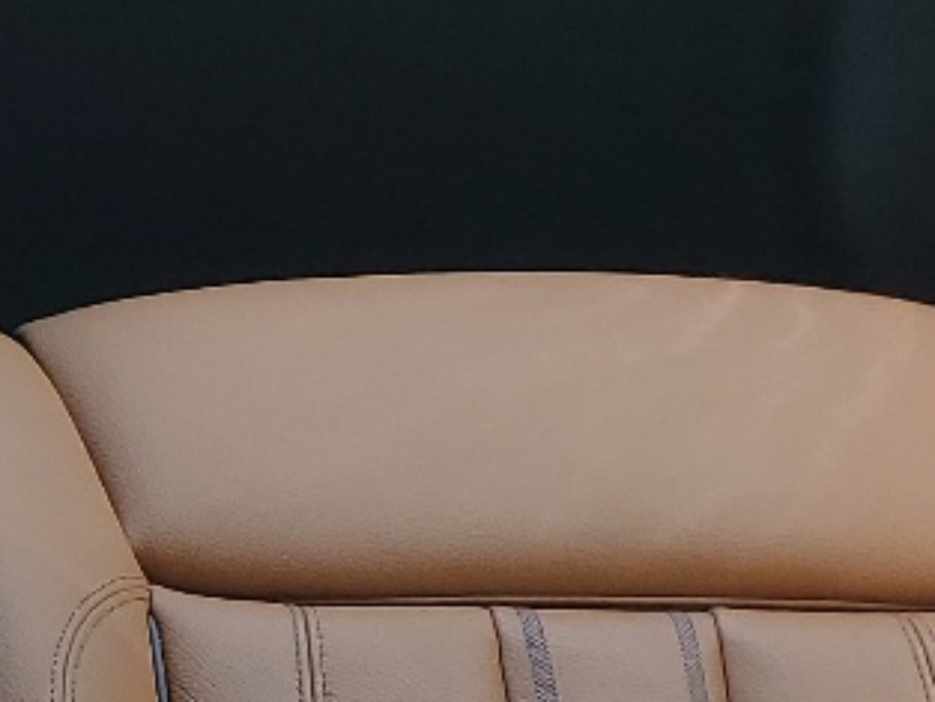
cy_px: 532
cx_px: -472
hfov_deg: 13.9
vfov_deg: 11.1
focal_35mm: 133
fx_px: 3594
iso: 50
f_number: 1.5
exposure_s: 1/270
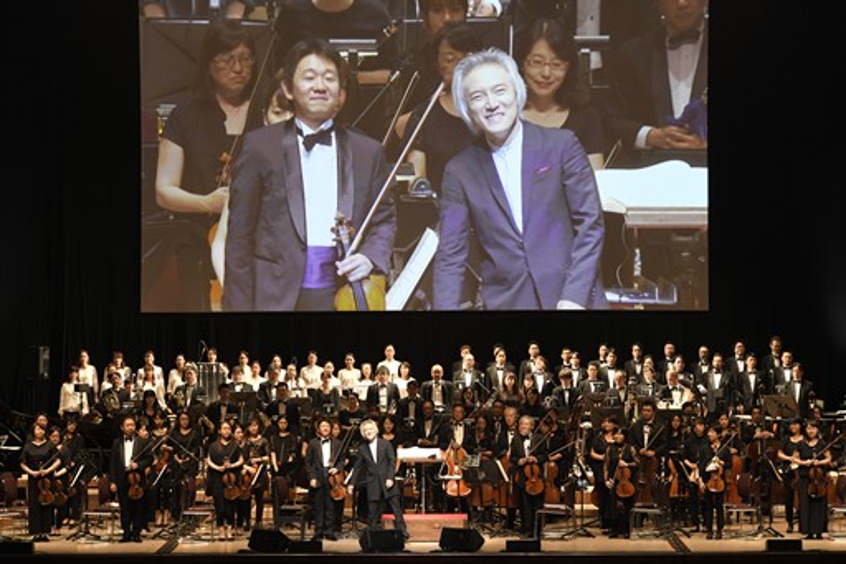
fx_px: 2936
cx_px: 423
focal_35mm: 125
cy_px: 282
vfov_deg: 11.0
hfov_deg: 16.4
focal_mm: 125
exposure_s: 1/200
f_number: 4.8
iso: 2500
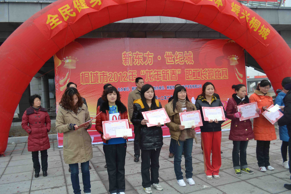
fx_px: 218
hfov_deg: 67.4
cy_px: 97
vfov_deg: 47.9
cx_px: 146
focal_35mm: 27
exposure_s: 1/125
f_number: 5.6
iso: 100
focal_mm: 18
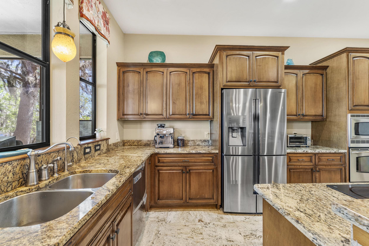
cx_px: 184
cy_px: 123
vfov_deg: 77.3
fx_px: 154
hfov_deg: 100.4
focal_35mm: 15
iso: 250
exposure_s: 1.6
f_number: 9
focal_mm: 15
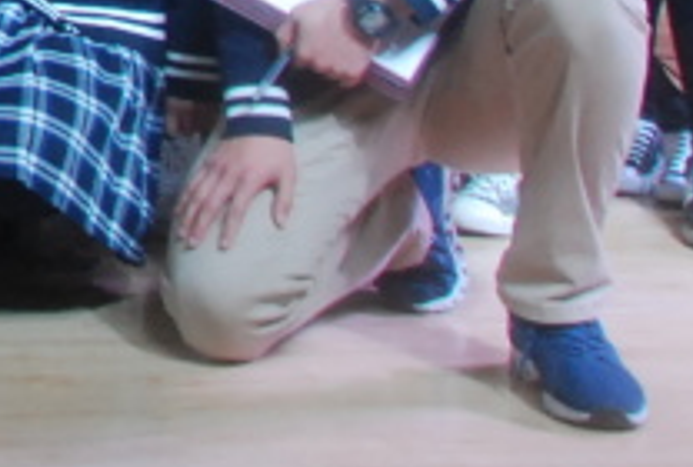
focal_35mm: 156
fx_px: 3012
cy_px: -700
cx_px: -1159
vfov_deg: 8.1
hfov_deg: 10.5
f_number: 6.3
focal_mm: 18
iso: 800
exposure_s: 1/160
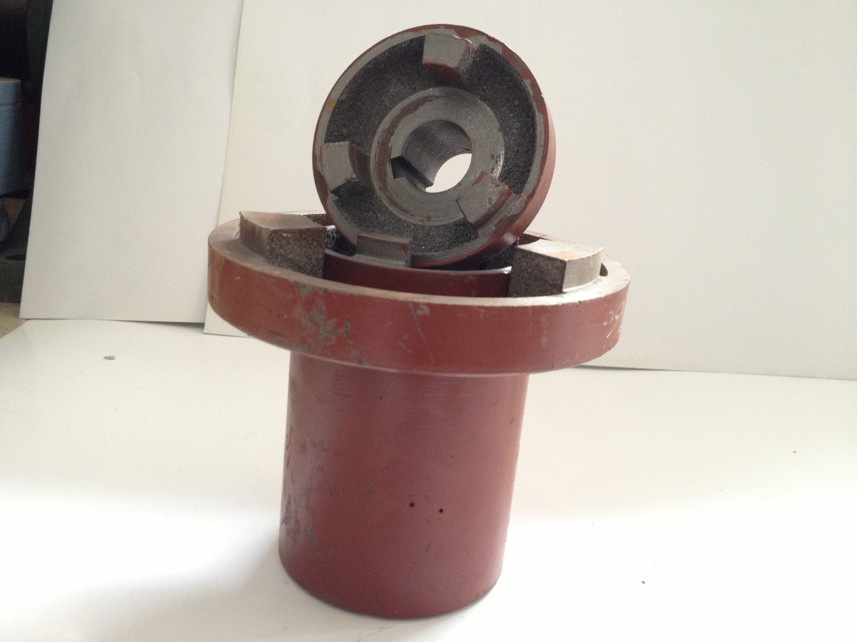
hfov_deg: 52.6
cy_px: 321
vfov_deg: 40.7
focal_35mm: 35
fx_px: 867
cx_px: 428
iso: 200
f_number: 2.4
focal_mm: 4.28
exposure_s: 1/20
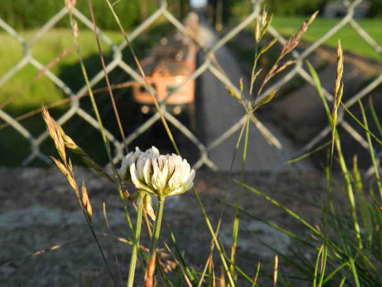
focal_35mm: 38
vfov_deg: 37.7
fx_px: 420
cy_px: 144
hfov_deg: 49.0
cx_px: 191
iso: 160
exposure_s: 1/400
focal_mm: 6.7
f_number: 4
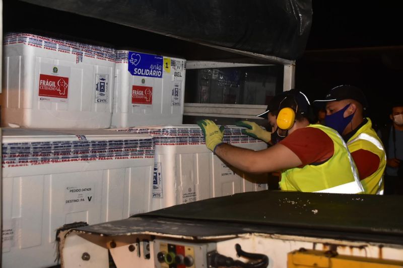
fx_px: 436
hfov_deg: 49.6
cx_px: 202
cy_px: 134
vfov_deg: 34.2
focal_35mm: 39
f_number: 3.8
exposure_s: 1/60
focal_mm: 26
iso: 1600
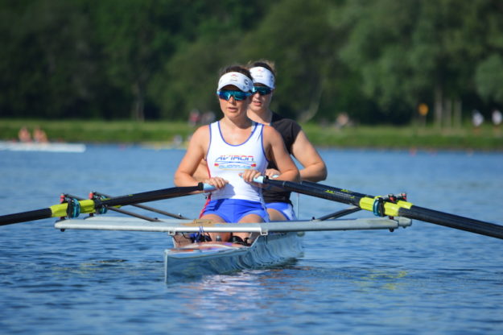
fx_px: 5656
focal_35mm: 405
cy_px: 168
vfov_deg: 3.4
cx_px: 252
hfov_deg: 5.1
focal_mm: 270
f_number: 5.6
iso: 100
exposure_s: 1/500
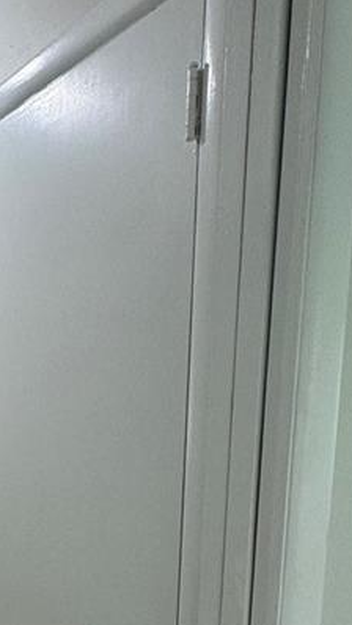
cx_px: -75
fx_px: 763
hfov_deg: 23.6
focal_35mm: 46
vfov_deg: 41.2
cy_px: 561
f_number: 2.2
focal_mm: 2.22
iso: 125
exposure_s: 1/120
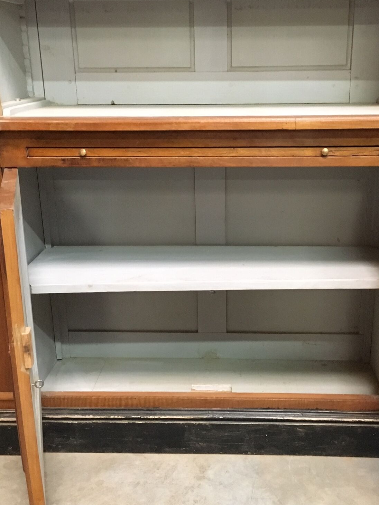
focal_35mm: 40
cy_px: 247
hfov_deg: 35.9
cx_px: 217
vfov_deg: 46.8
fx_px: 584
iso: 320
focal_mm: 4.15
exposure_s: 1/17
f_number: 2.2
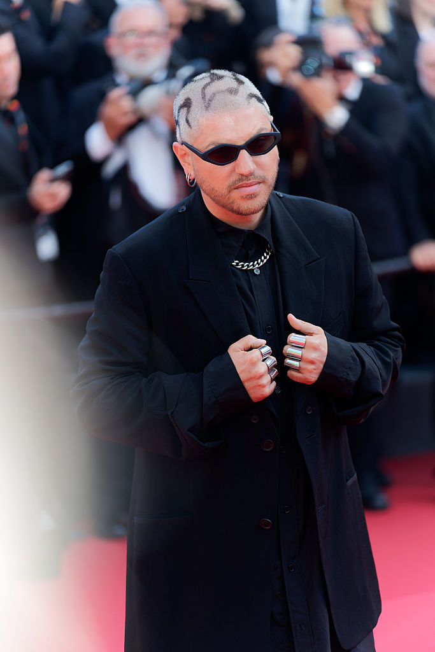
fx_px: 2718
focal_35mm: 150
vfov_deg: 13.7
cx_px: 218
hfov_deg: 9.2
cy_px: 326
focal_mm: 150
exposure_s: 1/400
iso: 125
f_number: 2.8
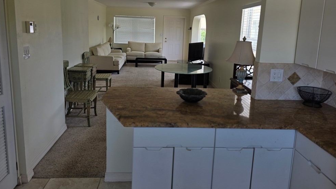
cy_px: 70
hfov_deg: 71.9
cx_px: 164
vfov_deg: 44.0
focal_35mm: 26
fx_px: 232
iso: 16
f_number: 1.7
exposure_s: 1/120
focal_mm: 6.3
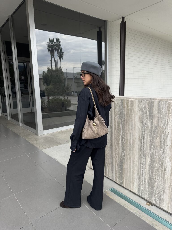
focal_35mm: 24
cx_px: 86
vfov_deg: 71.6
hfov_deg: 56.8
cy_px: 115
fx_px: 159
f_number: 1.78
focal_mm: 6.76
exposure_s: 1/1215
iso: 80
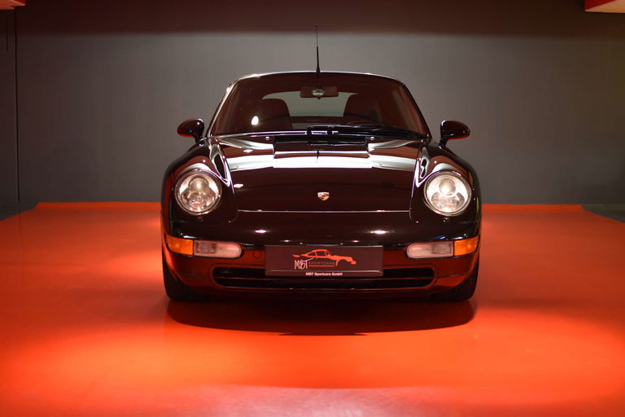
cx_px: 312
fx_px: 911
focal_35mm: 52
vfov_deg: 25.8
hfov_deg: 37.9
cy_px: 208
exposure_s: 1/60
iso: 800
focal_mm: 35
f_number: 2.2
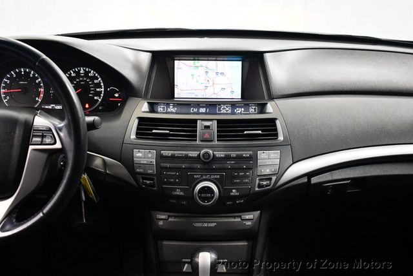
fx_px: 413
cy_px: 138
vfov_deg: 36.9
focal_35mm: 36
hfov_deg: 53.1
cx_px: 206
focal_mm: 18
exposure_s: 1/60
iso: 3200
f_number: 3.5
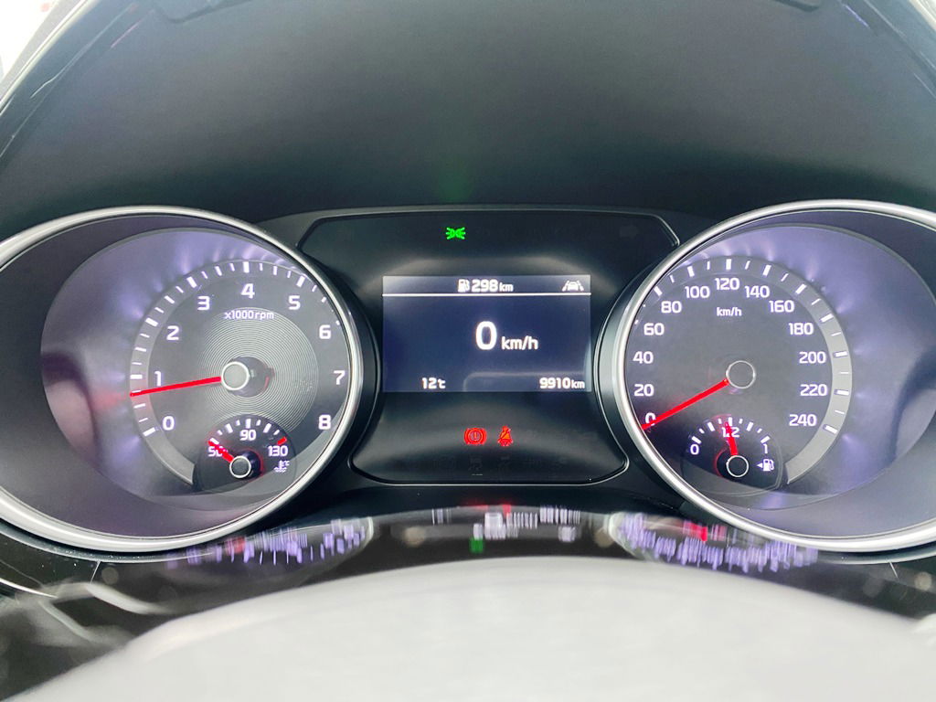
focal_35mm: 26
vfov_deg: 53.1
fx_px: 703
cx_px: 468
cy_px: 351
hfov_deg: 67.3
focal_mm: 4.25
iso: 400
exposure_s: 1/60
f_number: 1.8
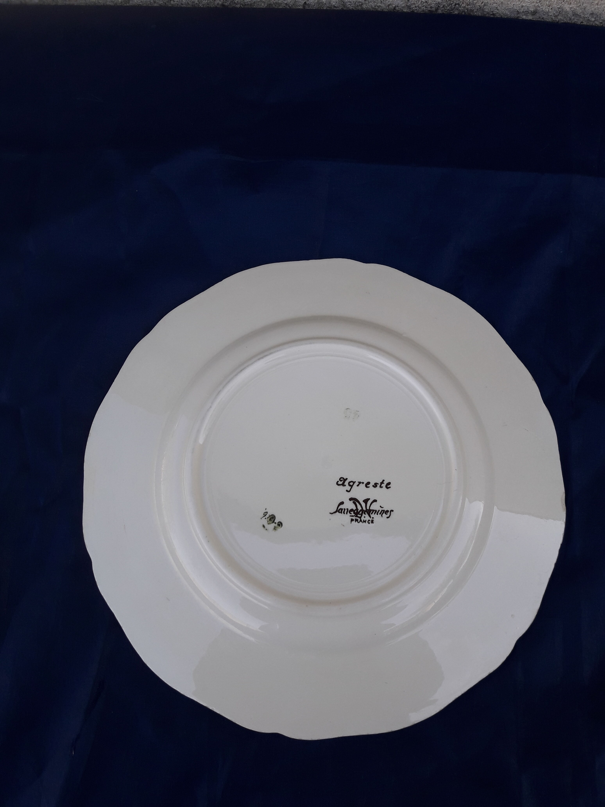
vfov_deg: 63.4
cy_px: 404
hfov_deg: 49.7
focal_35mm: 28
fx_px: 652
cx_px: 302
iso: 40
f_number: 1.9
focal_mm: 3.7
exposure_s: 1/392
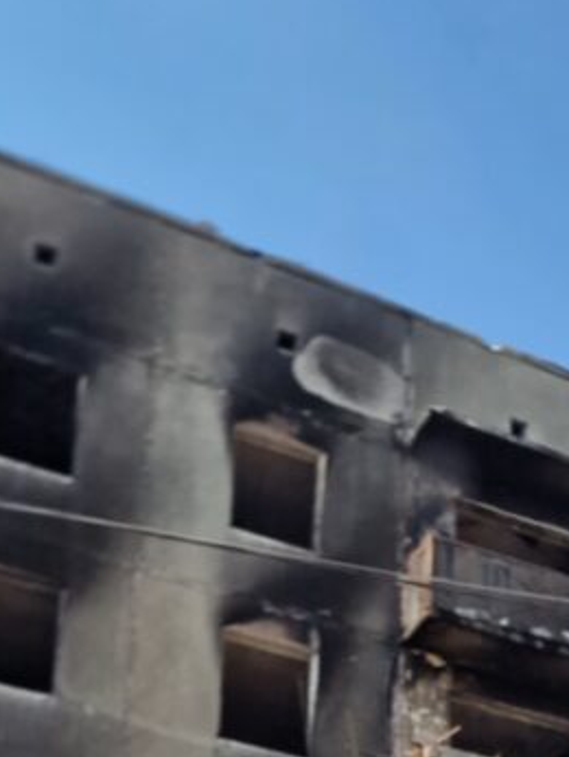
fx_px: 1488
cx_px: 551
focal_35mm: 68
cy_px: 1107
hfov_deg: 21.0
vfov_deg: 23.4
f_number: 1.8
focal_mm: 6.4
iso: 50
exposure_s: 1/100
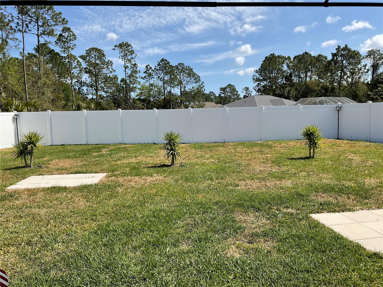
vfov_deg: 48.2
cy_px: 144
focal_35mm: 29
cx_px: 192
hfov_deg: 61.7
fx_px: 321
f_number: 1.8
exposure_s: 1/2141
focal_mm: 3
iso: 16
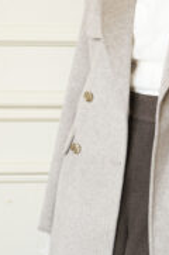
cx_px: 195
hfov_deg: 7.0
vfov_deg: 10.7
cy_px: 75
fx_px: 1364
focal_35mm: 193
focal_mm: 50
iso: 400
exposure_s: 1/160
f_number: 2.5
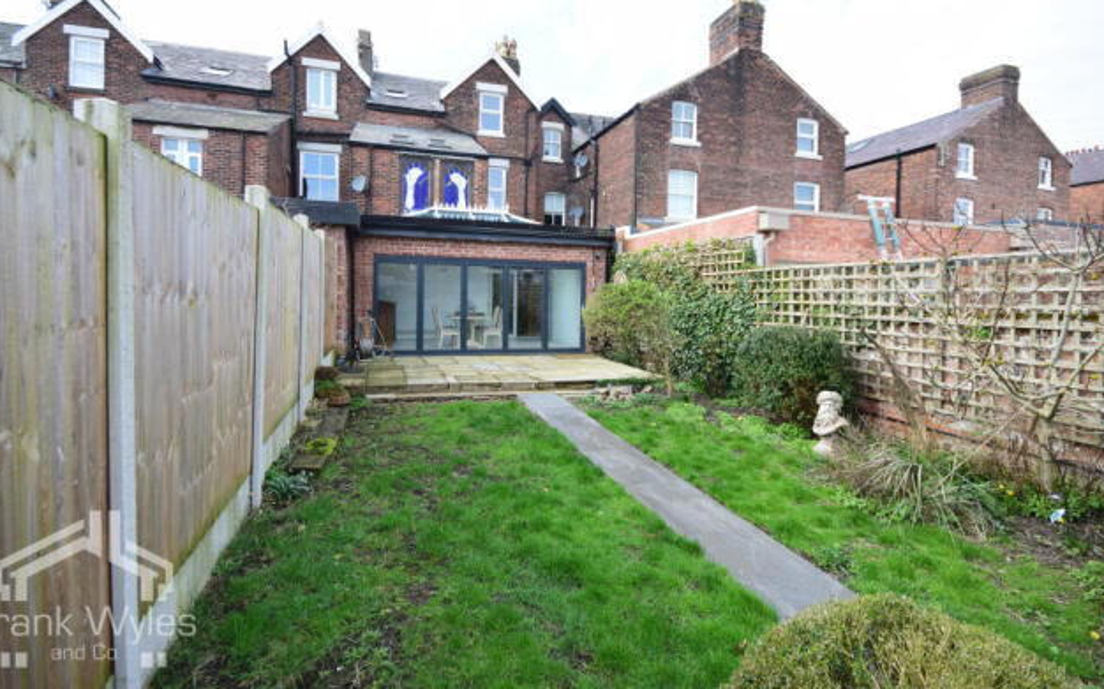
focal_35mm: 16
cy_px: 313
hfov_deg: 97.8
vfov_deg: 71.1
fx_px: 481
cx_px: 542
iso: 400
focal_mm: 10
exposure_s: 1/250
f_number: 10
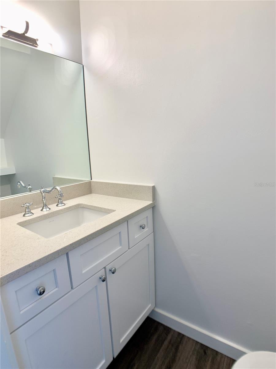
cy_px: 184
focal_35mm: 26
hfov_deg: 53.1
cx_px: 138
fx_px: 276
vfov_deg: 67.3
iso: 50
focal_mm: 4.25
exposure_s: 1/60
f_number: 1.8
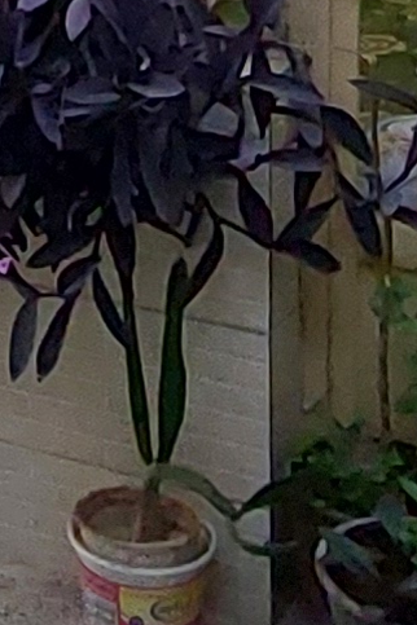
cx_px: -256
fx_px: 1946
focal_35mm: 112
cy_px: -529
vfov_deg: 15.5
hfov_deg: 11.6
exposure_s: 1/33
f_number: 2.2
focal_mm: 1.74
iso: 320
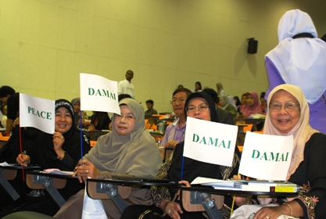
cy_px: 110
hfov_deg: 37.8
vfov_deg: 25.9
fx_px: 476
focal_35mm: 52
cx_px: 163
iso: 400
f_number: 4
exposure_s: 1/60
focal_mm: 35
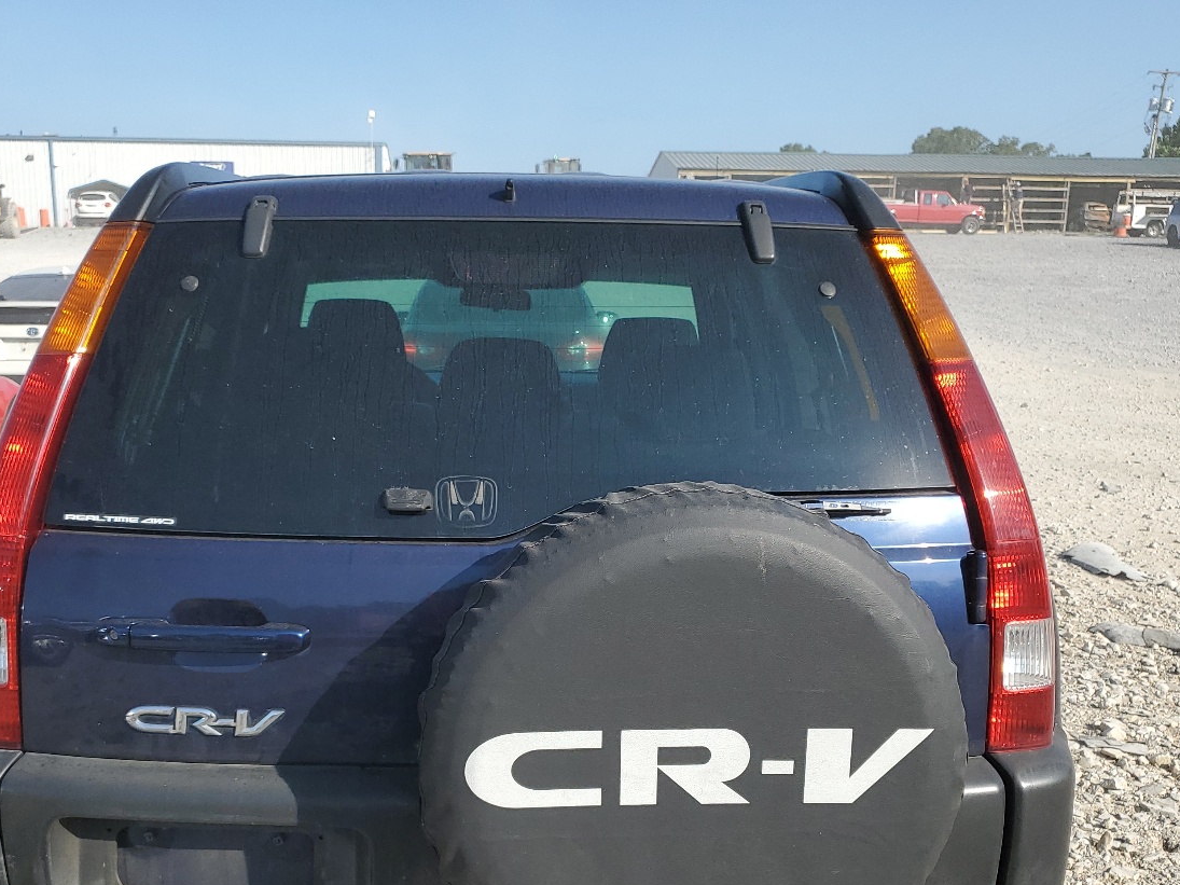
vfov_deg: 37.2
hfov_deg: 48.8
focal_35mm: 38
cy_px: 612
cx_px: 503
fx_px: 1295
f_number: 1.5
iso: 50
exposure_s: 1/2500
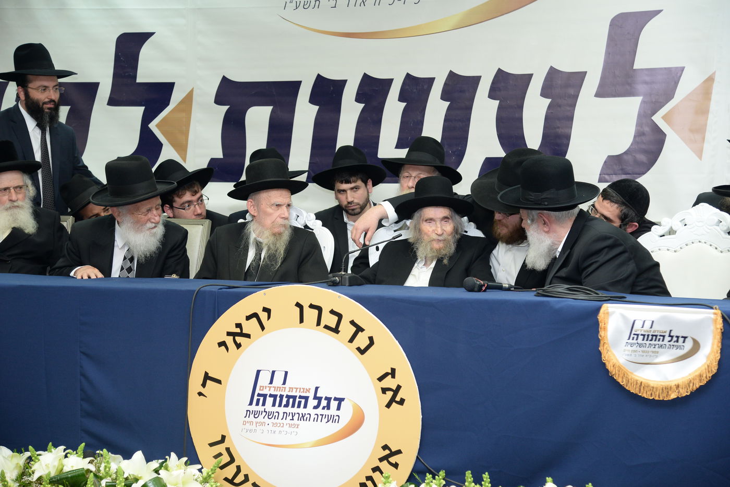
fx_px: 1257
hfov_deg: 32.4
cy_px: 244
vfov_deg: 21.9
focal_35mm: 62
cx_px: 365
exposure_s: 1/60
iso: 1250
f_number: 4.5
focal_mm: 62
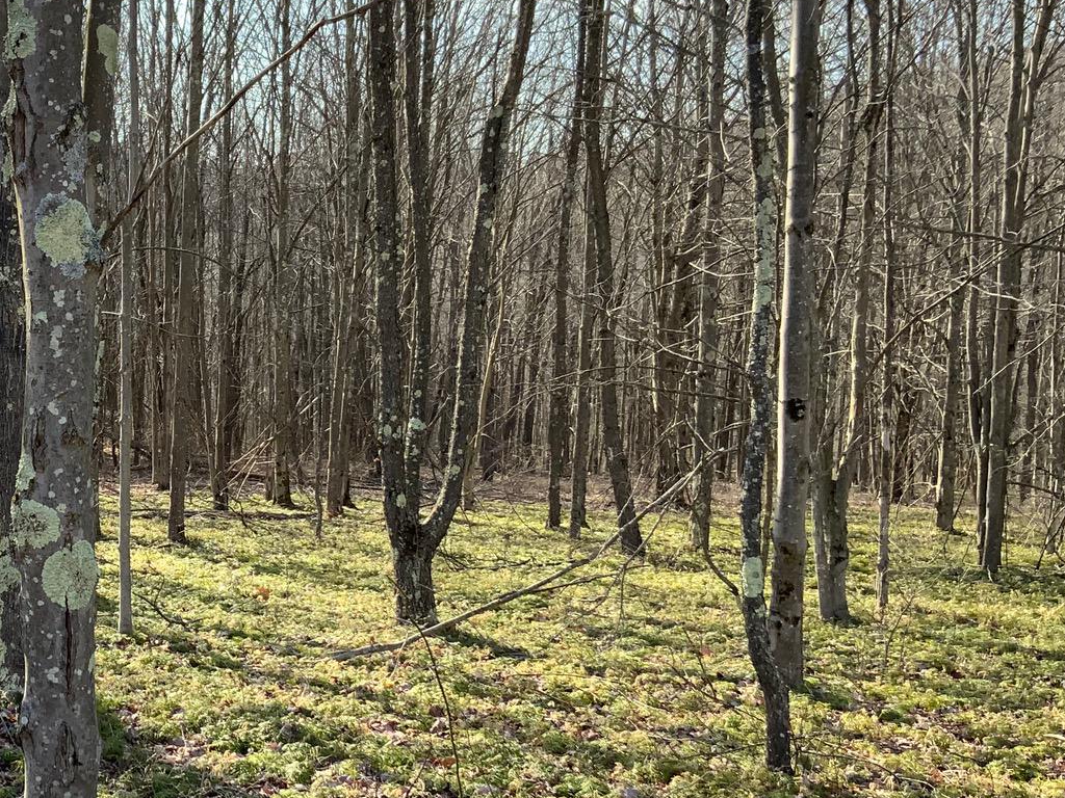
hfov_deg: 31.6
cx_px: 99
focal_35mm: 58
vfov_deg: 25.2
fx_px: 1784
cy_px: 434
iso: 16
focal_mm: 3
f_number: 1.8
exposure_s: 1/324
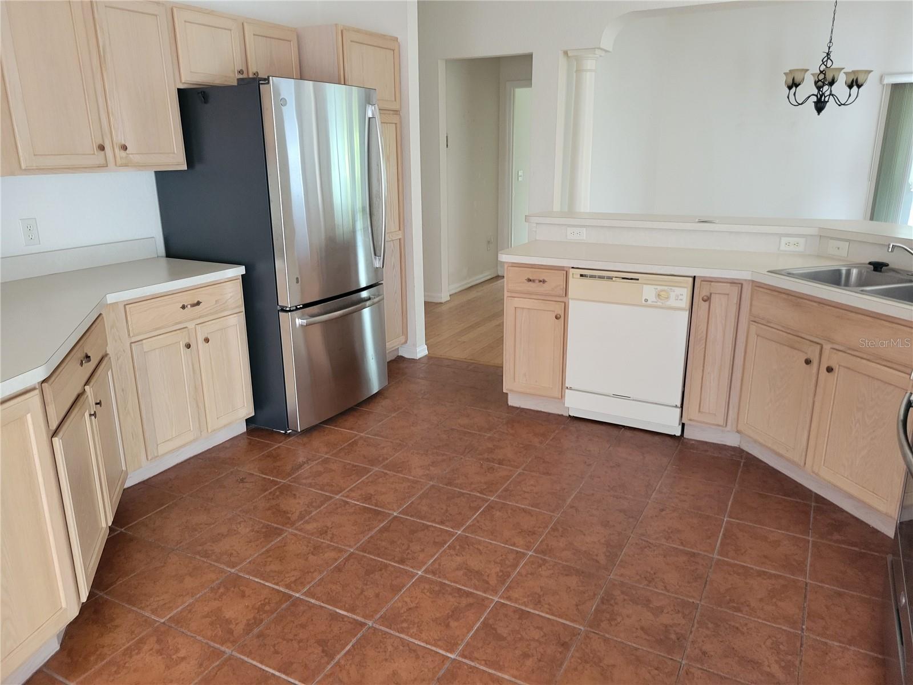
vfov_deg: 53.1
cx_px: 456
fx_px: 686
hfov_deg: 67.3
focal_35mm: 26
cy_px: 342
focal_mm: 5.4
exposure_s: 1/40
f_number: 1.8
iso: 400
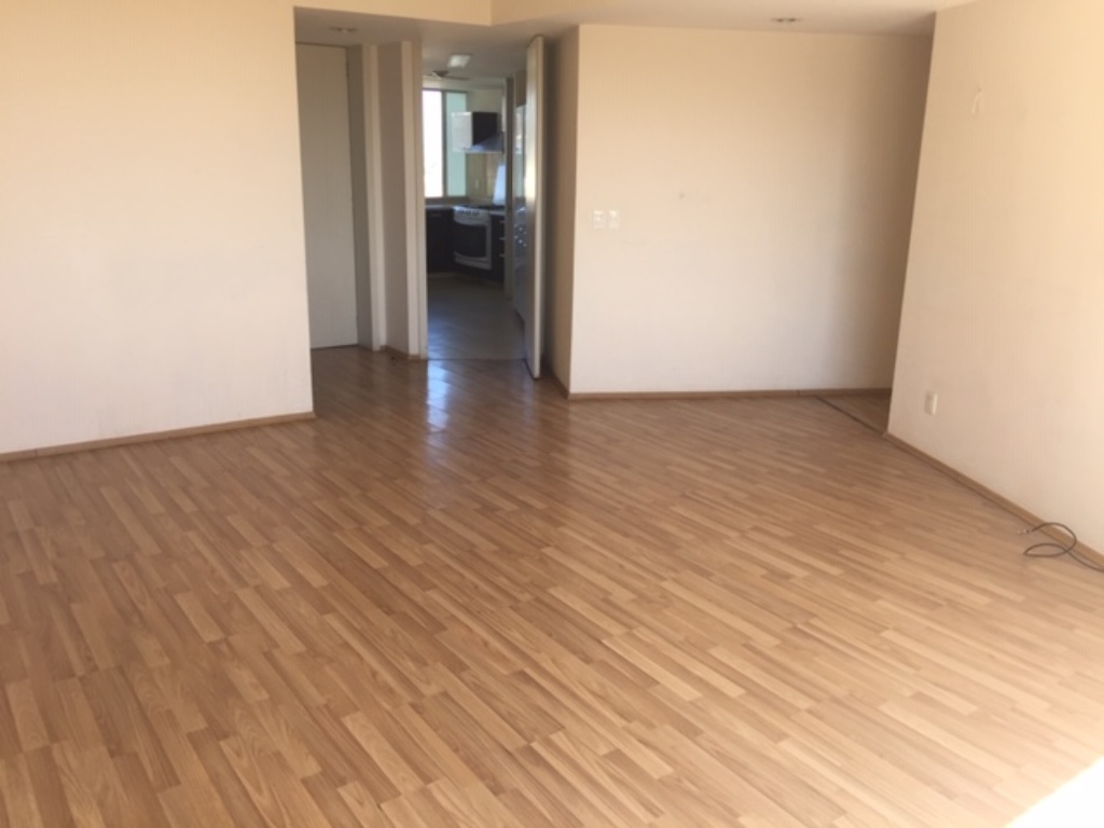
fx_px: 925
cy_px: 414
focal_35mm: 29
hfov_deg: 61.7
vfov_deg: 48.2
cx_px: 552
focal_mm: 4.15
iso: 32
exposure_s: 1/146
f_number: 2.2
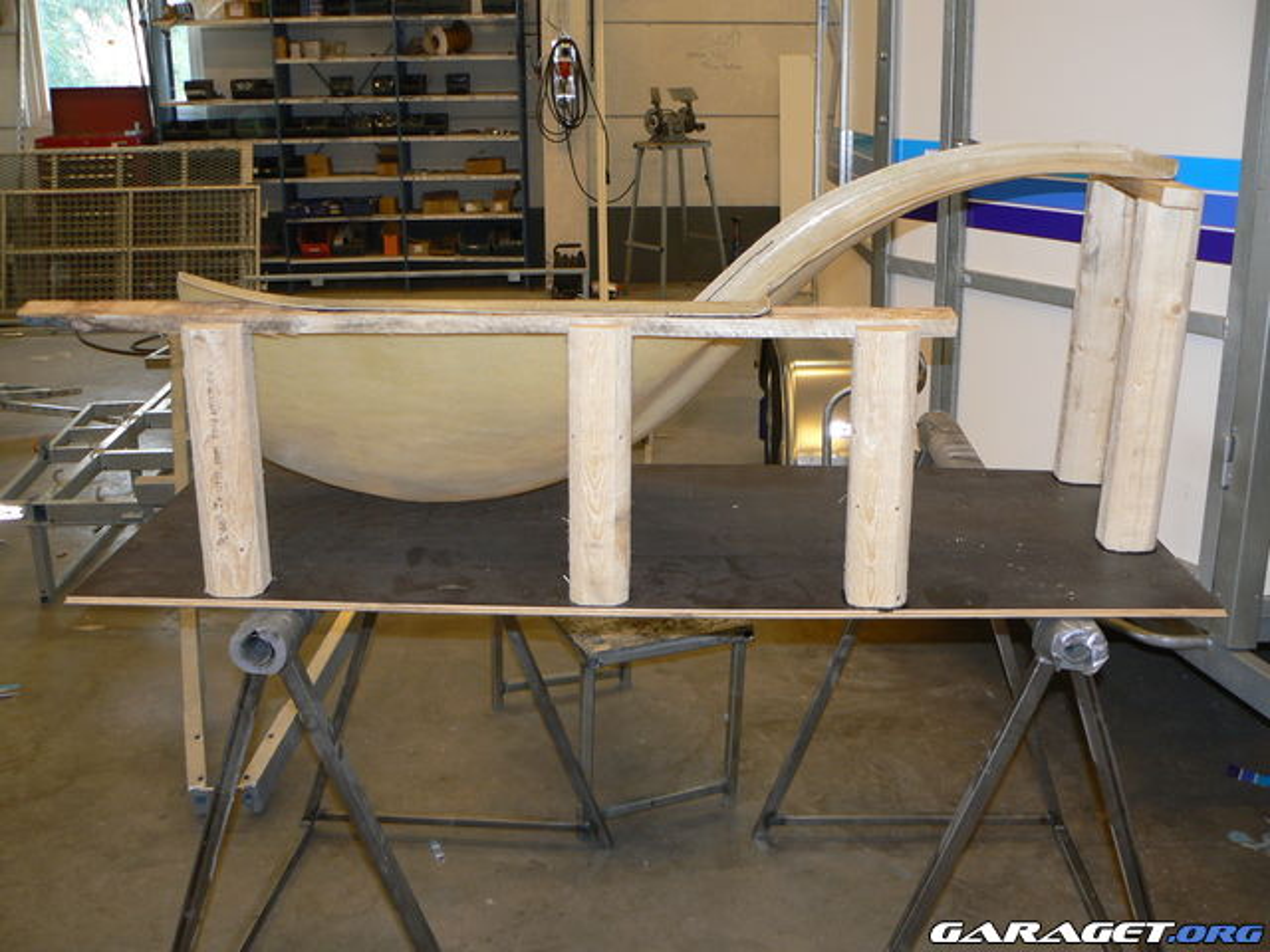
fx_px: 1321
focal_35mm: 36
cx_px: 635
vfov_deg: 39.7
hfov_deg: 51.4
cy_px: 476
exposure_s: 1/30
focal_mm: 6
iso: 100
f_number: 2.8
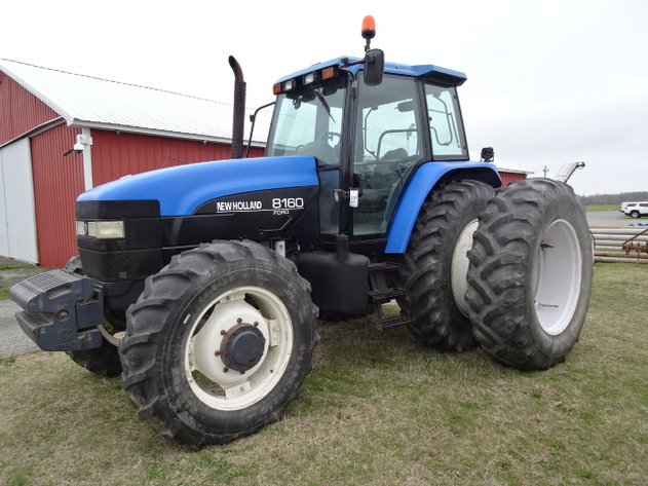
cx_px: 324
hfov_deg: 71.6
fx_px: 449
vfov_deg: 56.8
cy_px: 243
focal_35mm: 24
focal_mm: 4.1
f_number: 3.5
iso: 80
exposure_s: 1/250
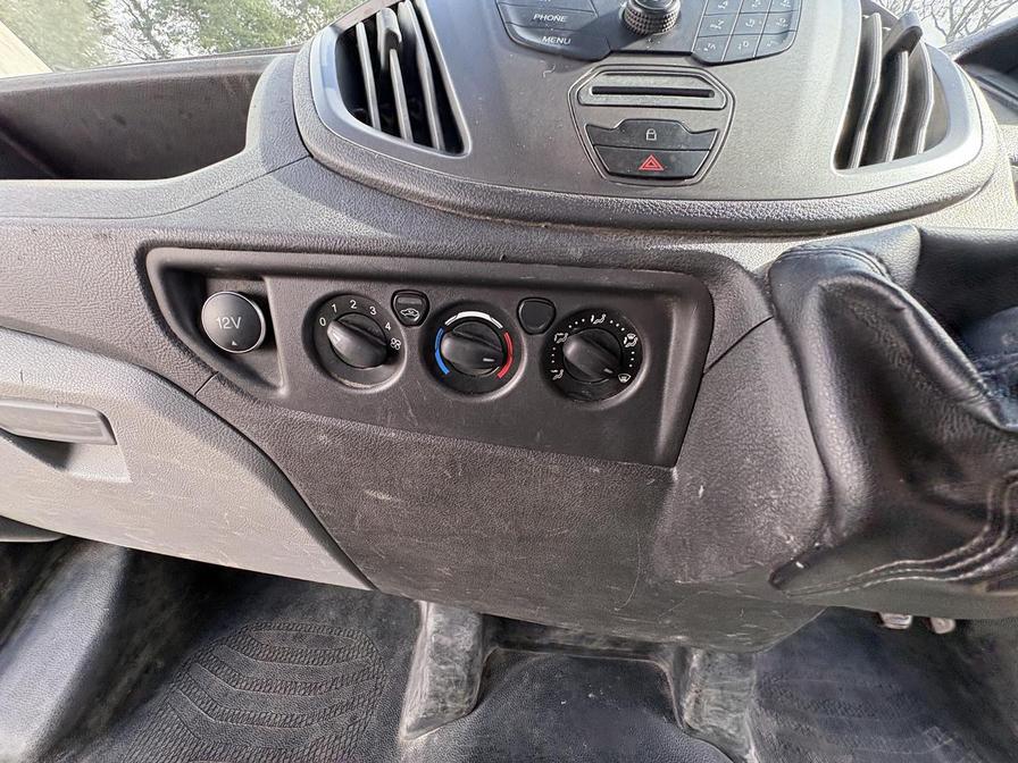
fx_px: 412
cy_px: 382
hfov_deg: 102.1
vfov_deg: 85.7
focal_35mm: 14
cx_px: 509
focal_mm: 2.22
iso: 125
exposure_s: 1/130
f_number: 2.2
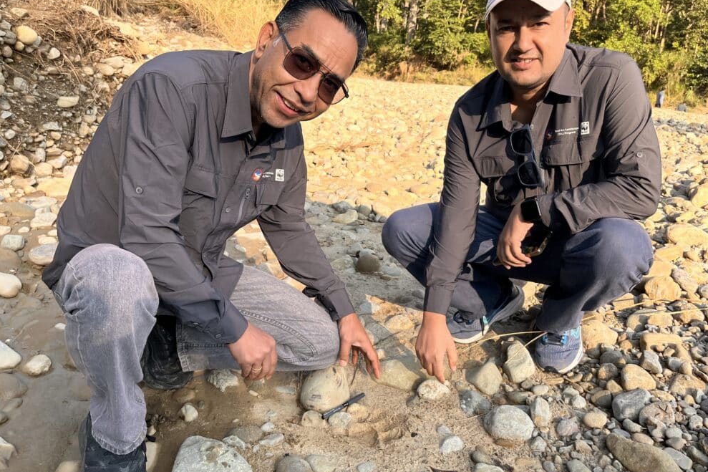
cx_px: 365
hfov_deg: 65.5
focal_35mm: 28
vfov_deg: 46.4
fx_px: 551
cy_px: 236
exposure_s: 1/864
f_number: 1.6
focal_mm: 5.1
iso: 50
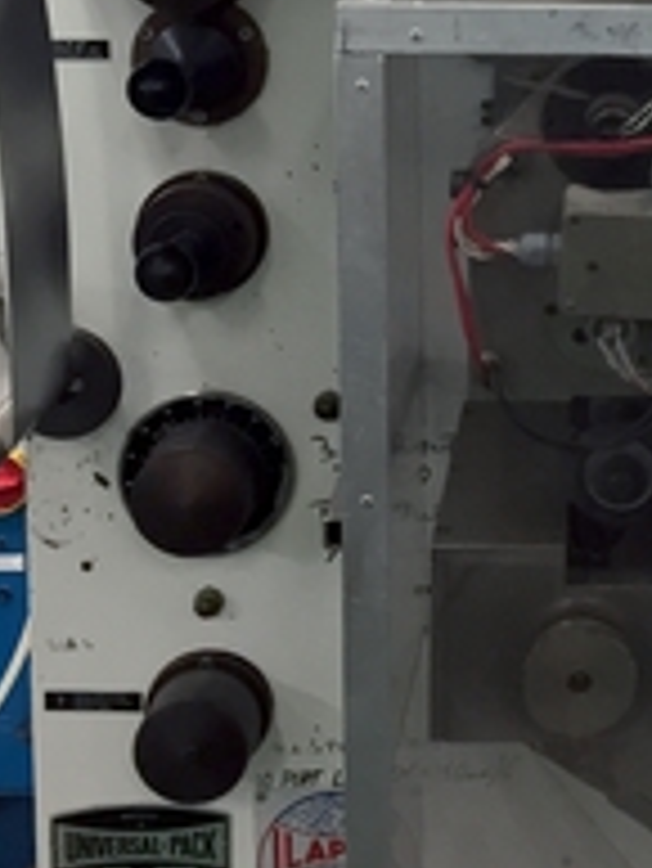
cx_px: 737
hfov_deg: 17.9
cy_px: 110
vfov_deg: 24.1
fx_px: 1982
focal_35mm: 79
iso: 40
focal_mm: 4.15
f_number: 2.2
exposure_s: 1/33
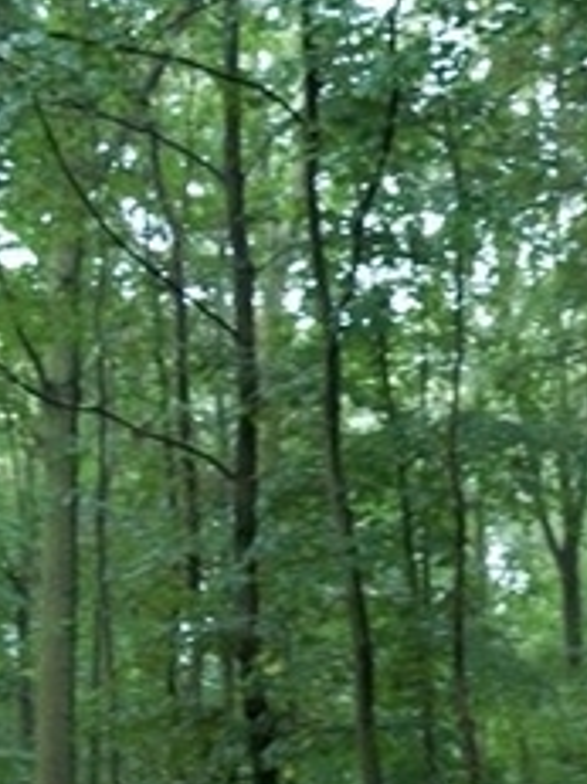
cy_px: 373
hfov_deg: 17.3
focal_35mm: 83
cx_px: 601
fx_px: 1878
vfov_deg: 23.6
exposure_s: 1/8
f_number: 2.9
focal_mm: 5.7
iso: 250
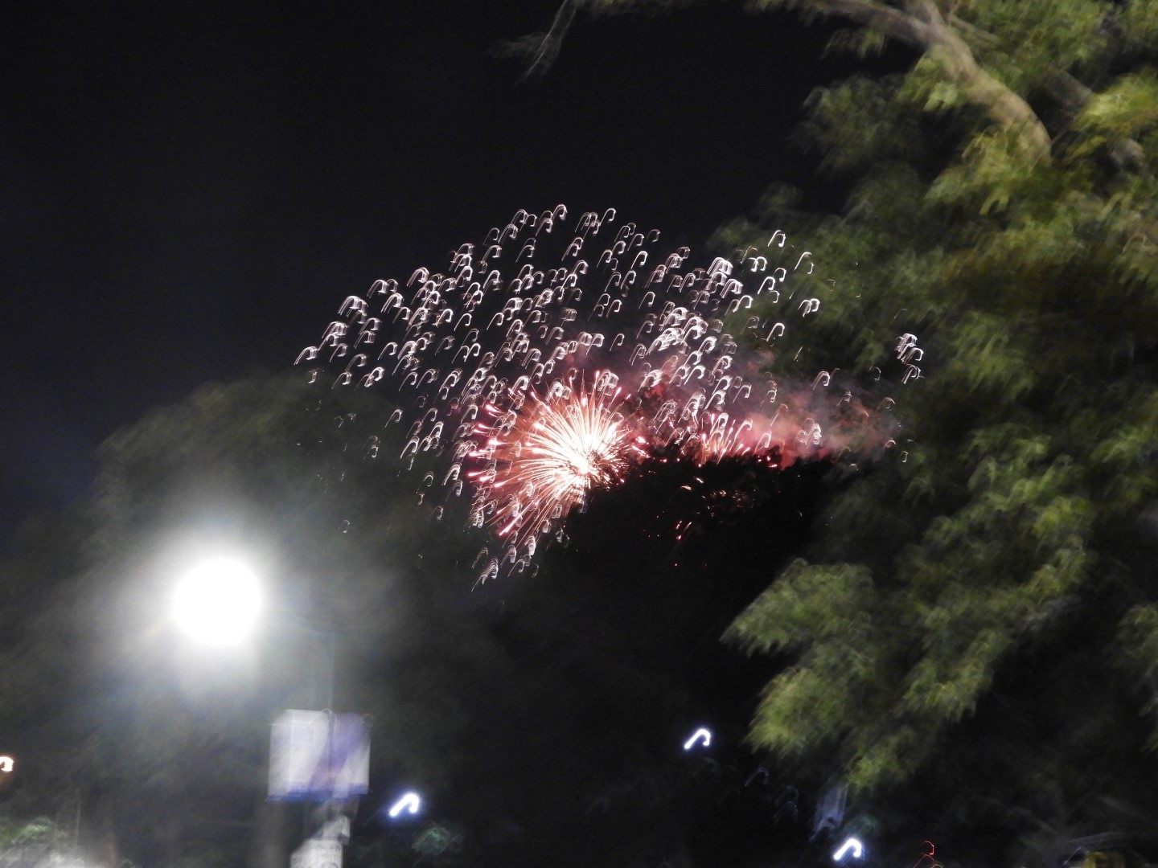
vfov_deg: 29.1
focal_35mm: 50
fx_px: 1673
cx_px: 579
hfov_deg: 38.2
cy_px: 434
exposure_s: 1/1.6
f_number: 4
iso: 800
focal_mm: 9
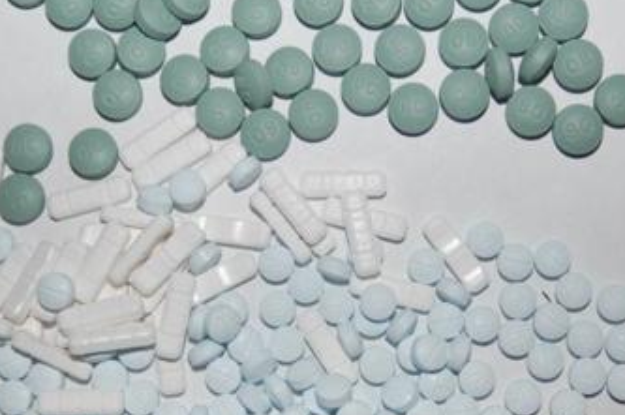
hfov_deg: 20.6
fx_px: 1716
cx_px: 300
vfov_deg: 13.8
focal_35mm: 99
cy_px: 238
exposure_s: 1/60
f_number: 4
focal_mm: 44
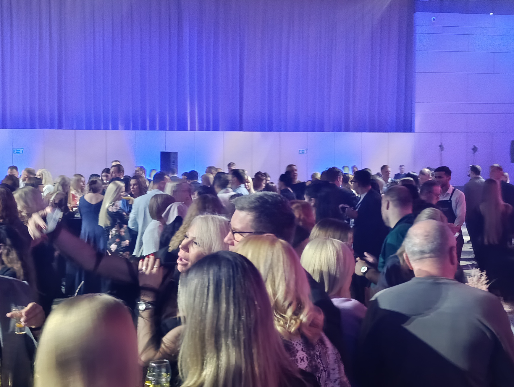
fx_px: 803
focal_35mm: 54
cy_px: 200
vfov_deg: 27.1
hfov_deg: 35.5
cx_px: 272
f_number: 1.6
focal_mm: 6.14
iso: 2500
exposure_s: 1/14.3
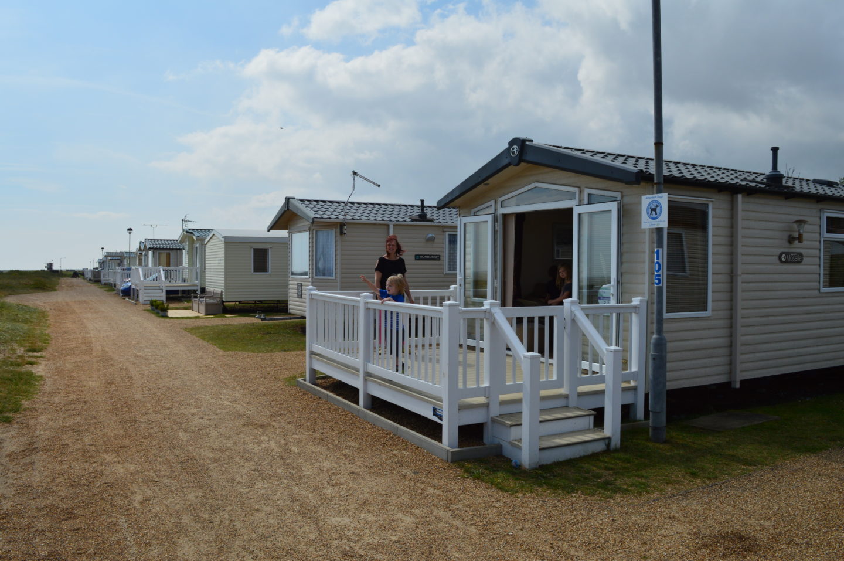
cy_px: 280
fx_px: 632
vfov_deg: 47.8
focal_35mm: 27
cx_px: 422
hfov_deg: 67.4
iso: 200
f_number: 11
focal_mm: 18
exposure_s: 1/500
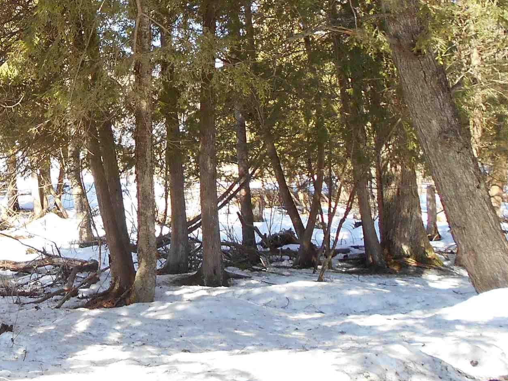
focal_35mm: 64
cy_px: 65
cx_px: -14
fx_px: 939
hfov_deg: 28.2
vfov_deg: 22.6
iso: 80
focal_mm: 4.6
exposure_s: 1/160
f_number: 3.2
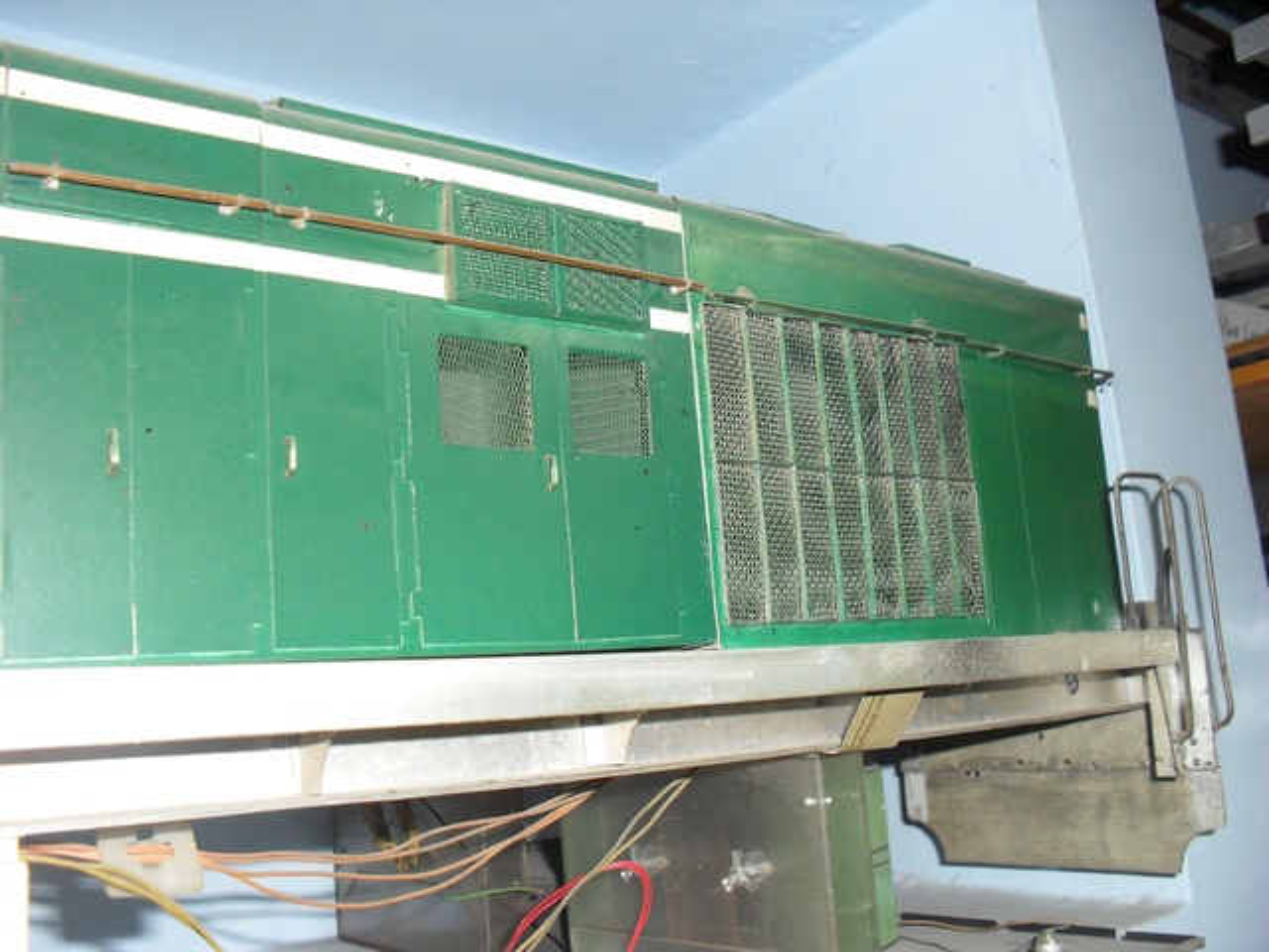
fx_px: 1283
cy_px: 476
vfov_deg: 40.7
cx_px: 634
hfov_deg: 52.6
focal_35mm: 35
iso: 200
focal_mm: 6.3
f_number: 3.2
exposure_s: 1/45
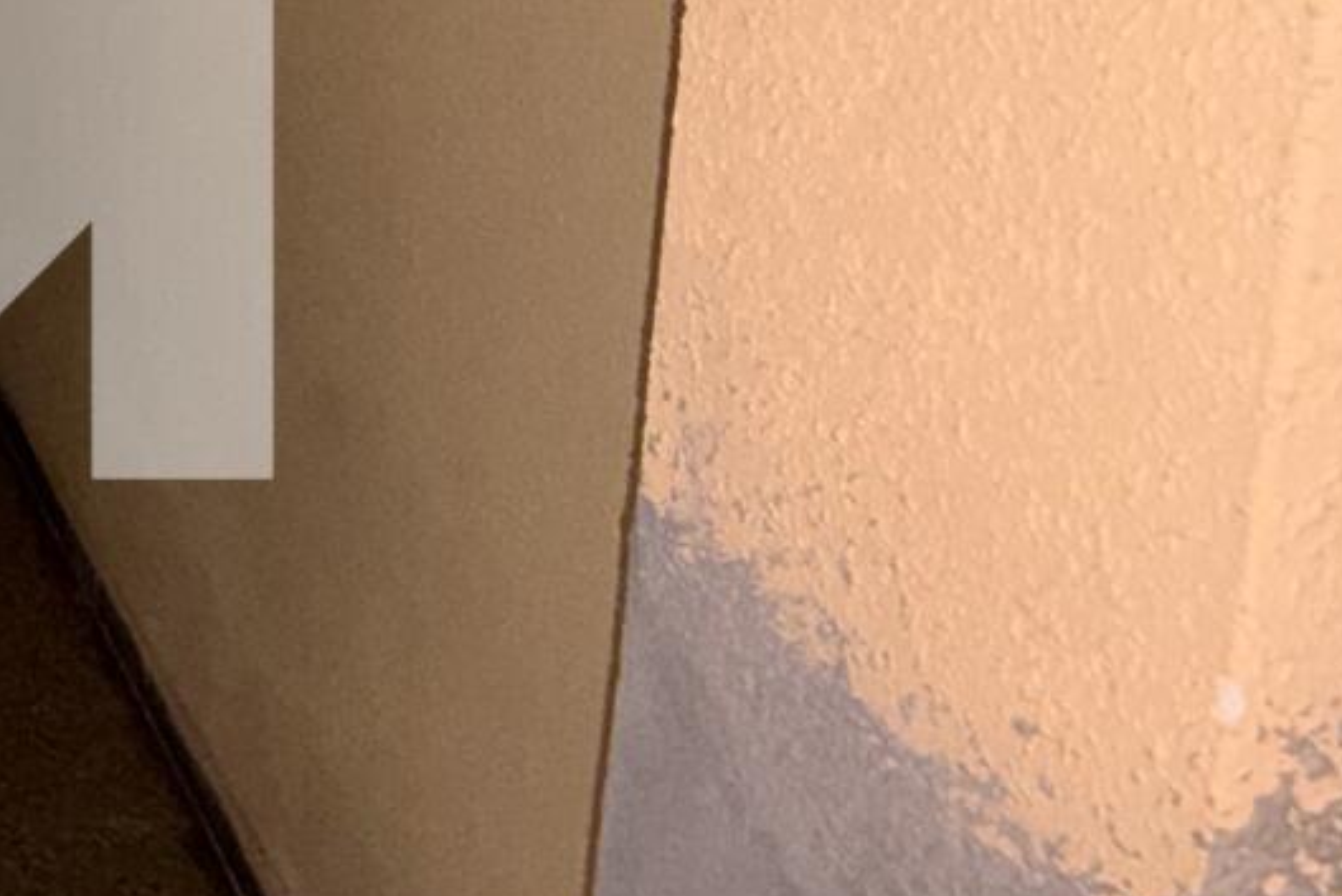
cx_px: -269
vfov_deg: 23.1
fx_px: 2051
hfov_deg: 30.7
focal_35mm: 55
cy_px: -91
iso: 100
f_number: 2.2
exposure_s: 1/50
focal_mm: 2.22
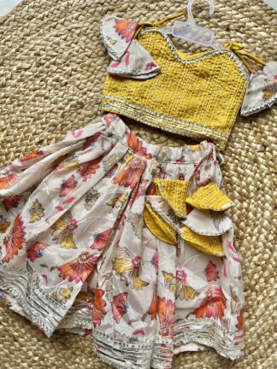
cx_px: 138
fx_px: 277
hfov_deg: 53.1
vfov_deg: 67.3
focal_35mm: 26
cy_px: 184
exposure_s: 1/122
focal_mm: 5.1
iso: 80
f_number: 1.6
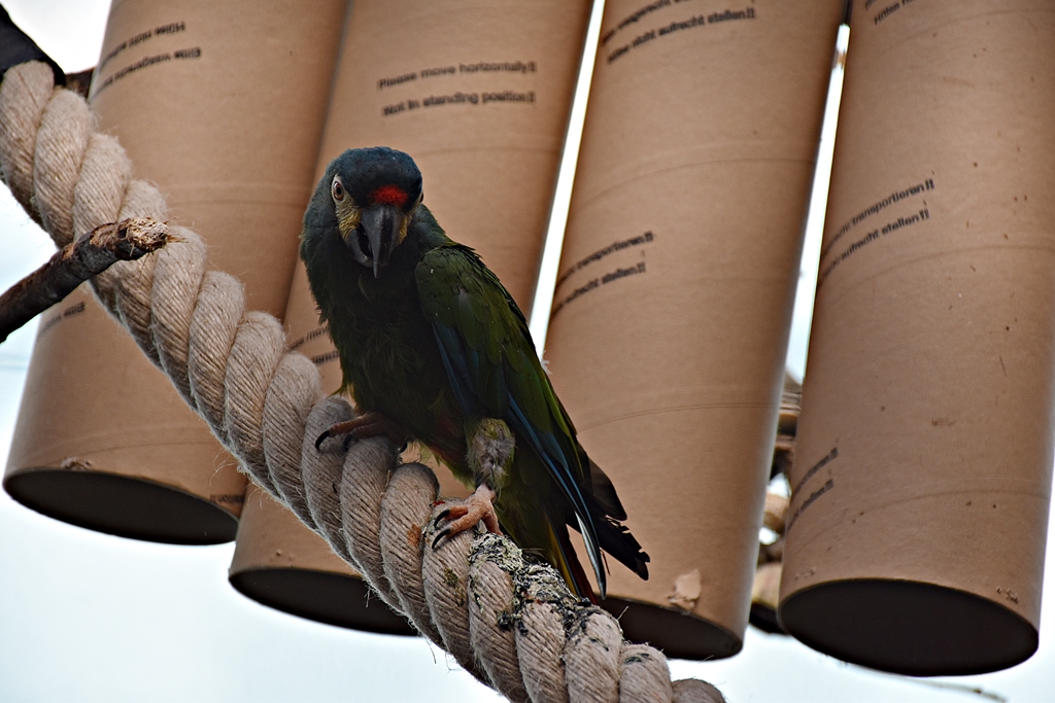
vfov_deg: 7.5
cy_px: 352
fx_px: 5363
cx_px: 528
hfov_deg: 11.2
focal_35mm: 183
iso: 360
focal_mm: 122
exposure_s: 1/500
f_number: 5.6
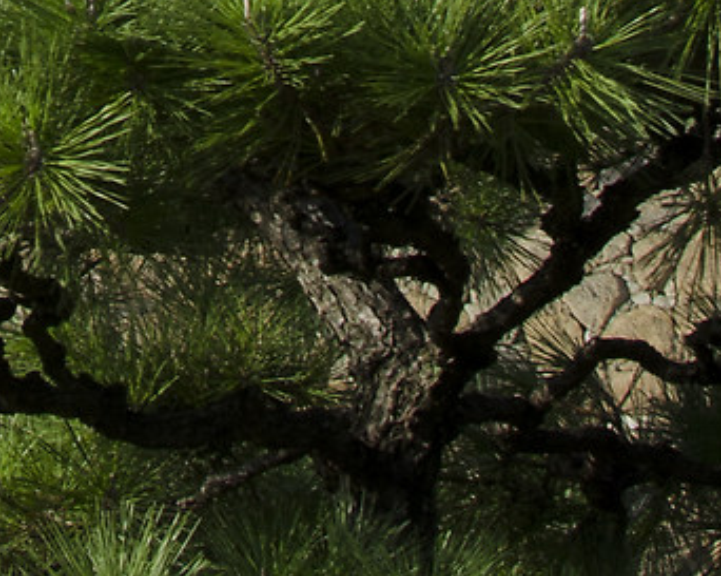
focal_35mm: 207
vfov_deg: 7.1
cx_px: -261
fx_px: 4420
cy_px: -718
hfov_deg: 9.1
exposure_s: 1/250
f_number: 8
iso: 100
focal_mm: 21
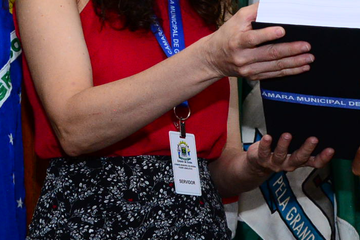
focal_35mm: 196
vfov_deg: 7.0
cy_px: -49
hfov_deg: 10.5
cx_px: 128
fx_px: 1960
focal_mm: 46
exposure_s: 1/60
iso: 2000
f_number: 6.3
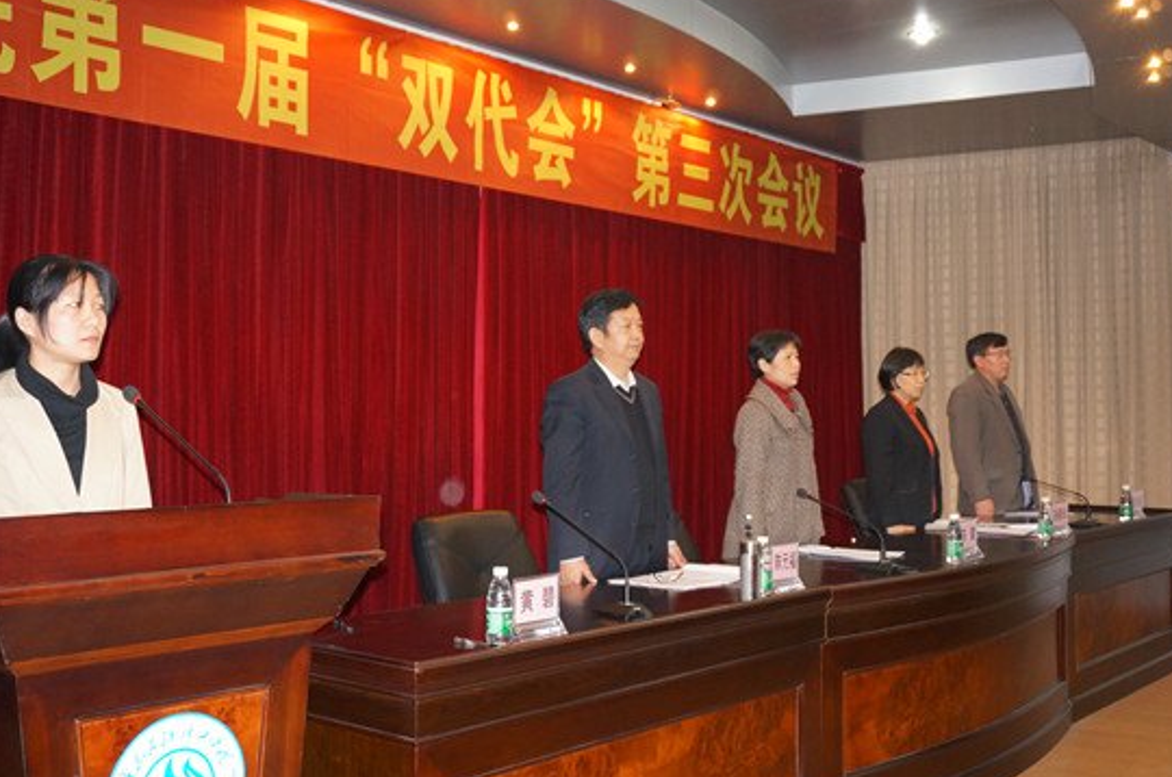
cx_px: 603
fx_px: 1300
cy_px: 365
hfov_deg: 48.5
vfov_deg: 33.3
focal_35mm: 40
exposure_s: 1/60
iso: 1600
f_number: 4.5
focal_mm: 24
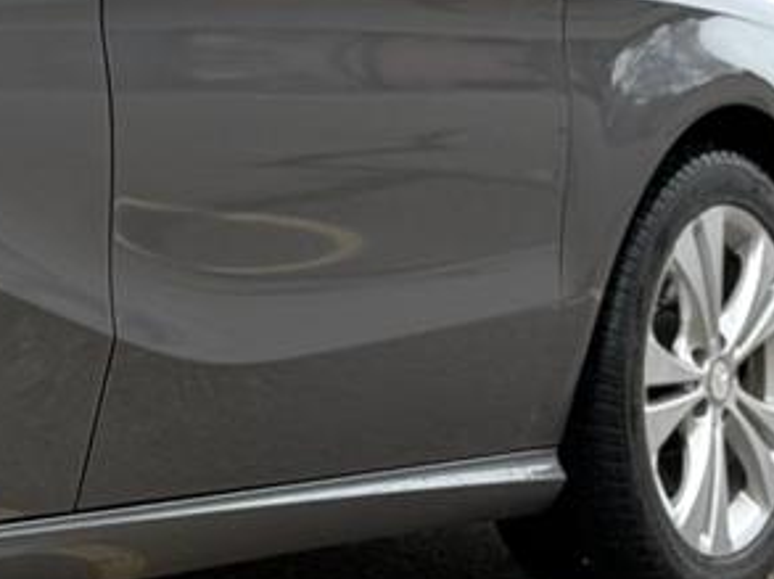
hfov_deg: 9.0
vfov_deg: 7.0
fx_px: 4690
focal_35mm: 210
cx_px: -631
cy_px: -190
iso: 80
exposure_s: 1/1167
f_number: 1.78
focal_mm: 6.76
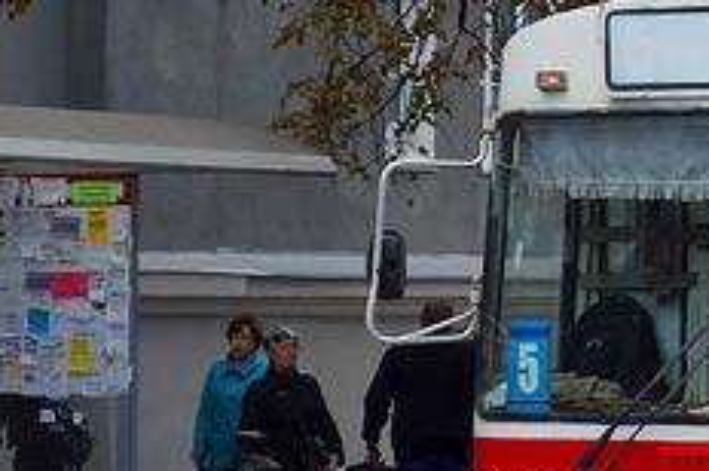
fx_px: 6097
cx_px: 1268
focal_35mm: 310
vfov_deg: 4.4
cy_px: -154
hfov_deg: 6.5
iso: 160
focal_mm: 22.25
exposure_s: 1/500
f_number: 3.5
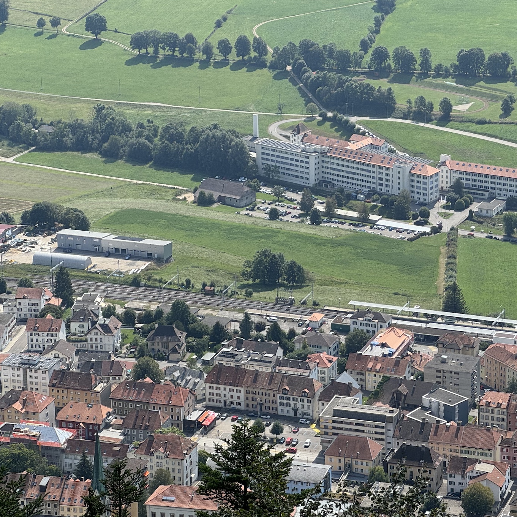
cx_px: 407
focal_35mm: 120
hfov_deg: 14.5
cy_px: 212
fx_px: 2028
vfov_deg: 14.5
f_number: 2.8
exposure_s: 1/384
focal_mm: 9
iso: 25
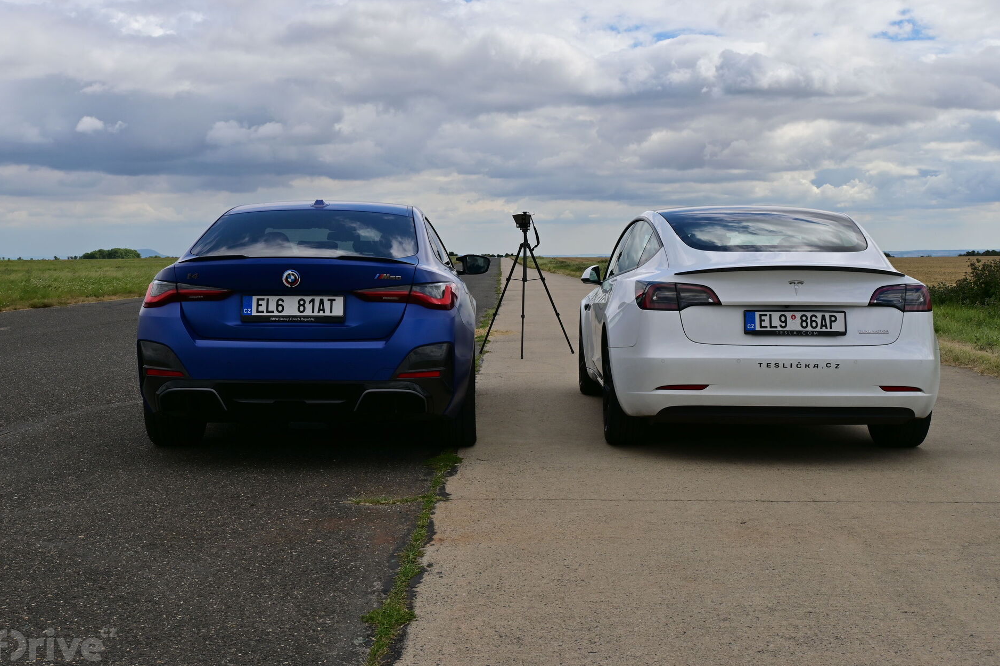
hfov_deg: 42.7
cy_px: 335
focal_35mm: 46
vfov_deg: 29.2
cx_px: 491
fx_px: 1278
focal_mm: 30
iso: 100
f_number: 10
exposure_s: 1/400
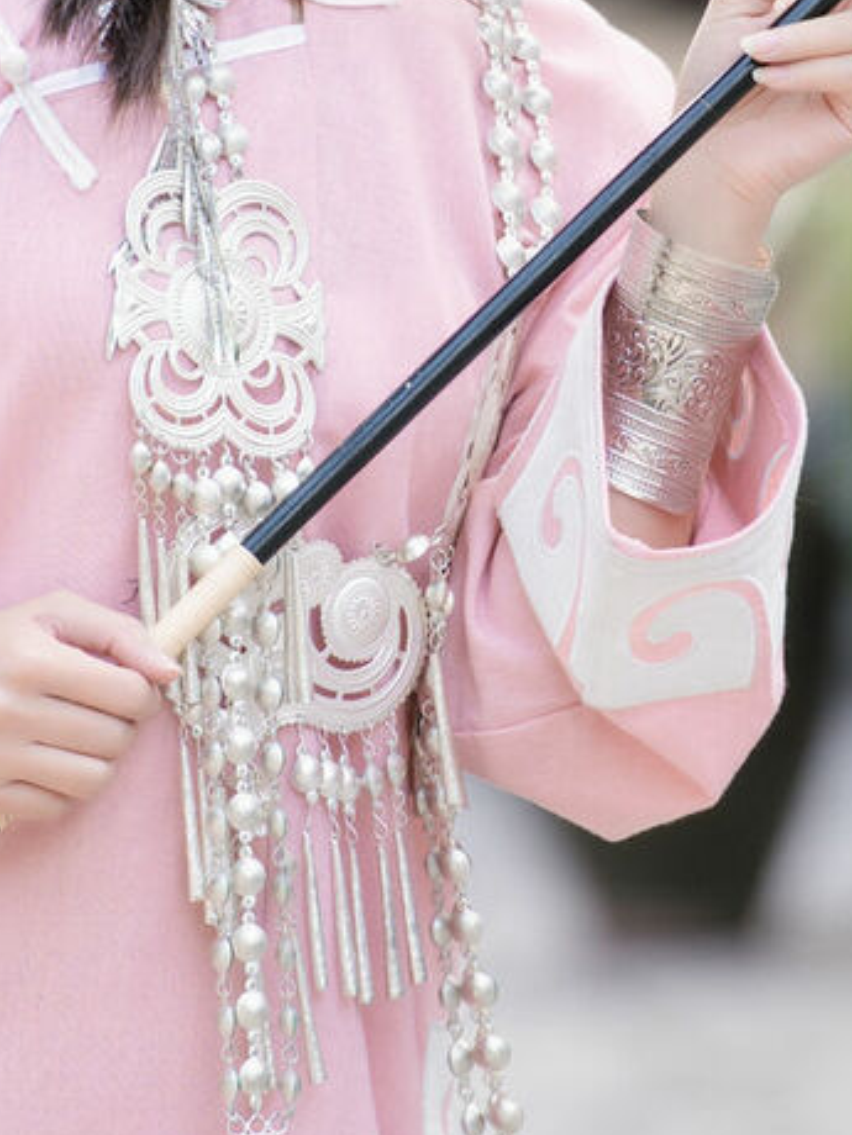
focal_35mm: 592
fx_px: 19428
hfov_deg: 2.5
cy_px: 231
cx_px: 368
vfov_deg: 3.3
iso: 200
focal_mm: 180
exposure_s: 1/160
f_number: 2.8
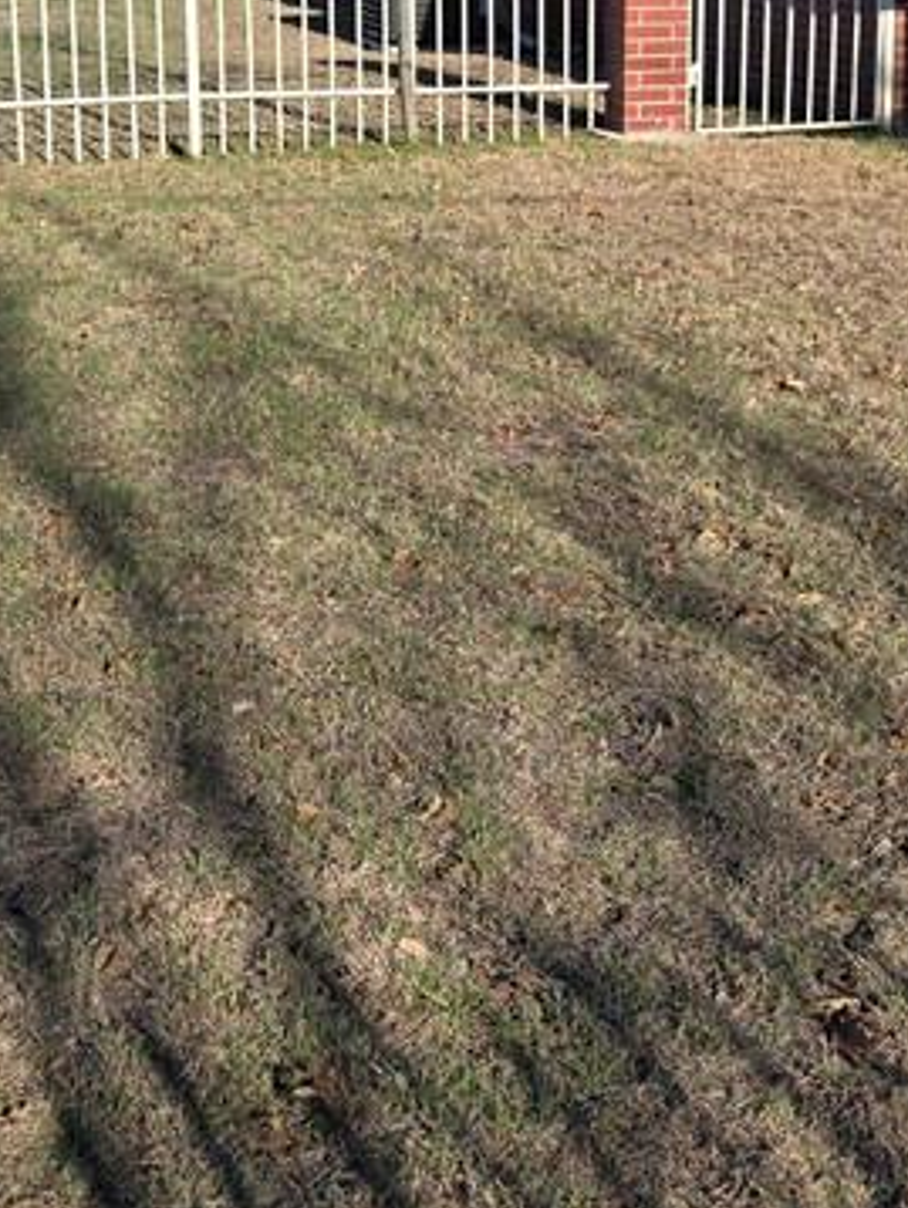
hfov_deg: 22.6
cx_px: 516
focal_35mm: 65
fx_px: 2271
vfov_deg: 29.2
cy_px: 248
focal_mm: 5.4
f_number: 1.8
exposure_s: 1/2921
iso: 40
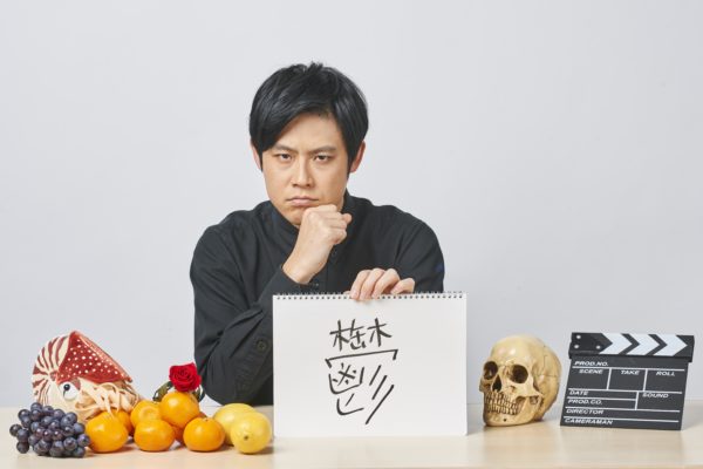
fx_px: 1855
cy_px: 234
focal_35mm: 95
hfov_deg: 21.5
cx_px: 352
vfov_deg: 14.4
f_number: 11
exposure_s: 1/125
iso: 100
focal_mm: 95
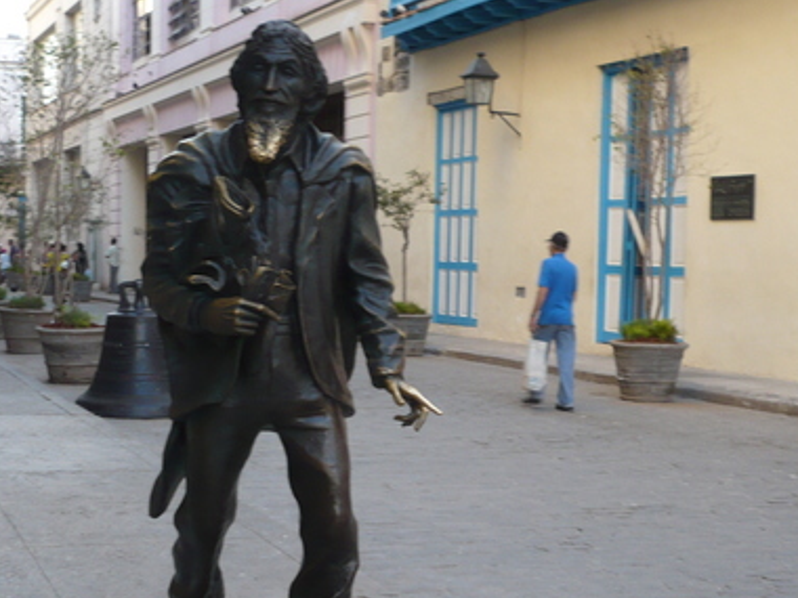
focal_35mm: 59
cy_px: 373
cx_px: 284
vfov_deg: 24.7
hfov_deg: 32.5
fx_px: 1360
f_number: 2.8
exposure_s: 1/50
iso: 100
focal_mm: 5.8
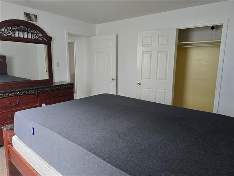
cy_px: 88
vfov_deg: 58.9
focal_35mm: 23
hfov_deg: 73.9
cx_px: 117
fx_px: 155
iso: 250
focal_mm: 6.3
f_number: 1.7
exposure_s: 1/120
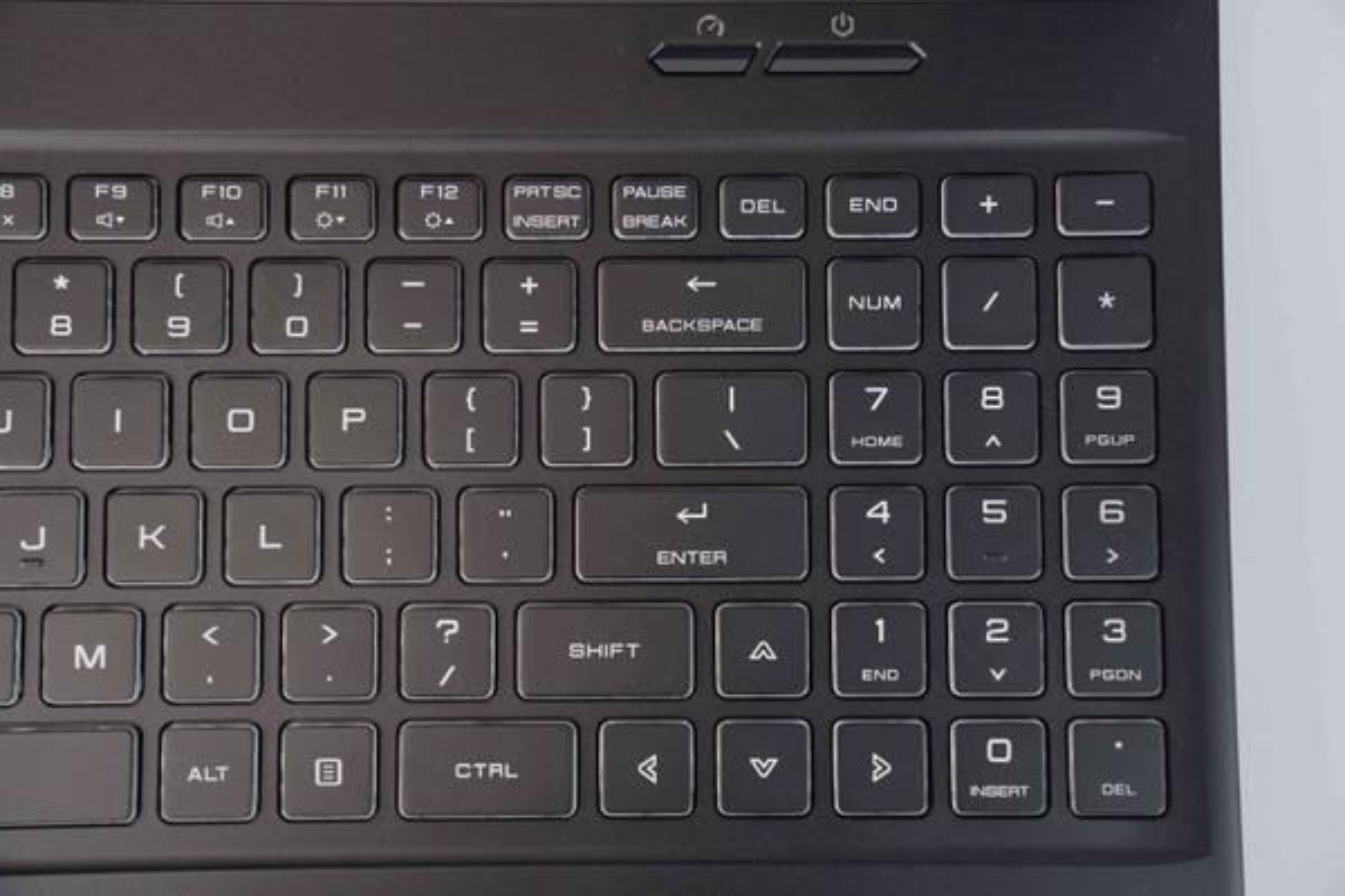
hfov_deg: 40.0
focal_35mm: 50
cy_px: 448
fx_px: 1849
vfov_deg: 27.3
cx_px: 672
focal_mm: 33
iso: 100
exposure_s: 1/80
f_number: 2.8
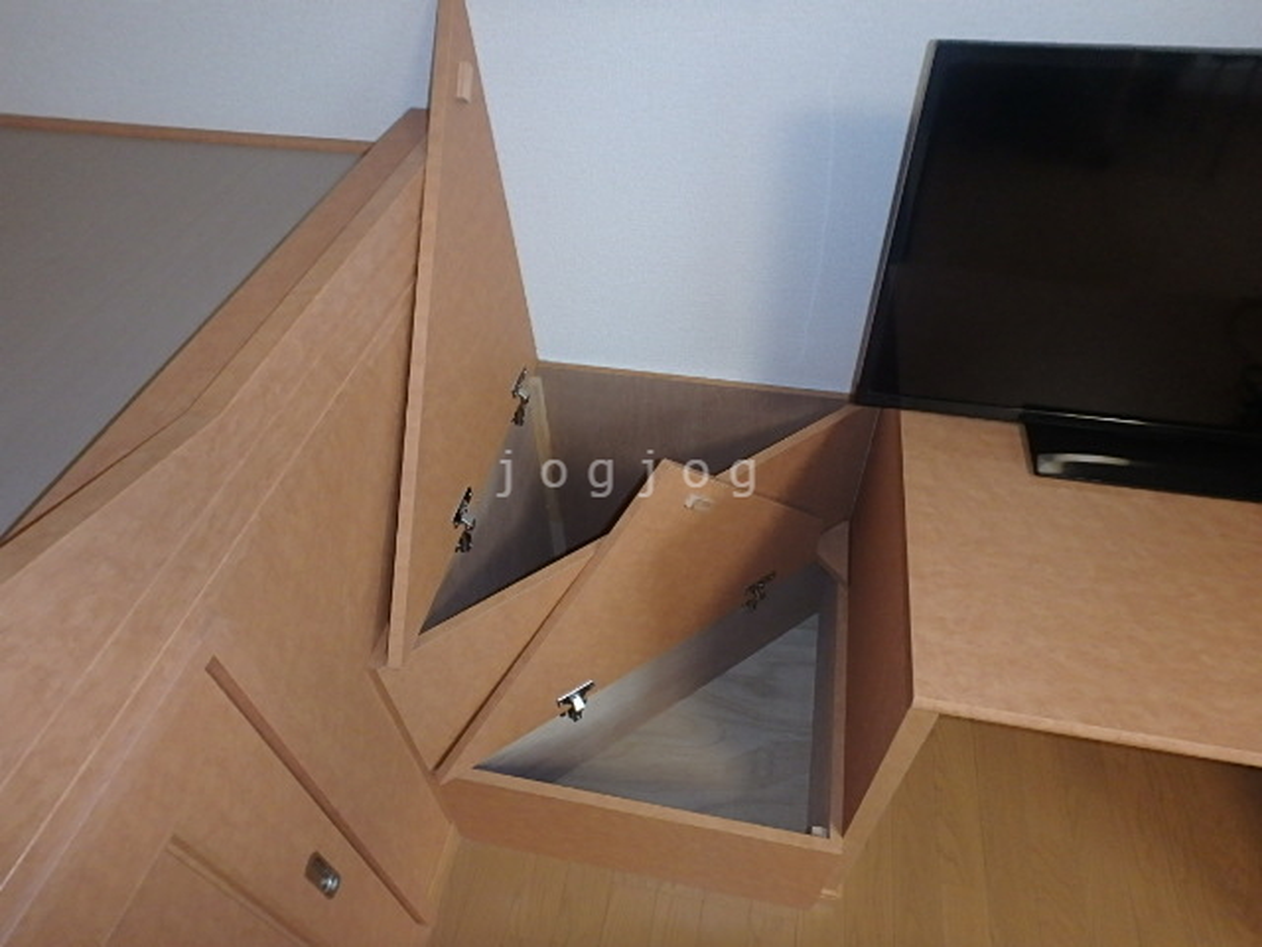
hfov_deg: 79.0
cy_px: 474
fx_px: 766
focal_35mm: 21
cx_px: 631
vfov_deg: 63.4
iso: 400
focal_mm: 3.7
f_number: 3.5
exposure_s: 1/30
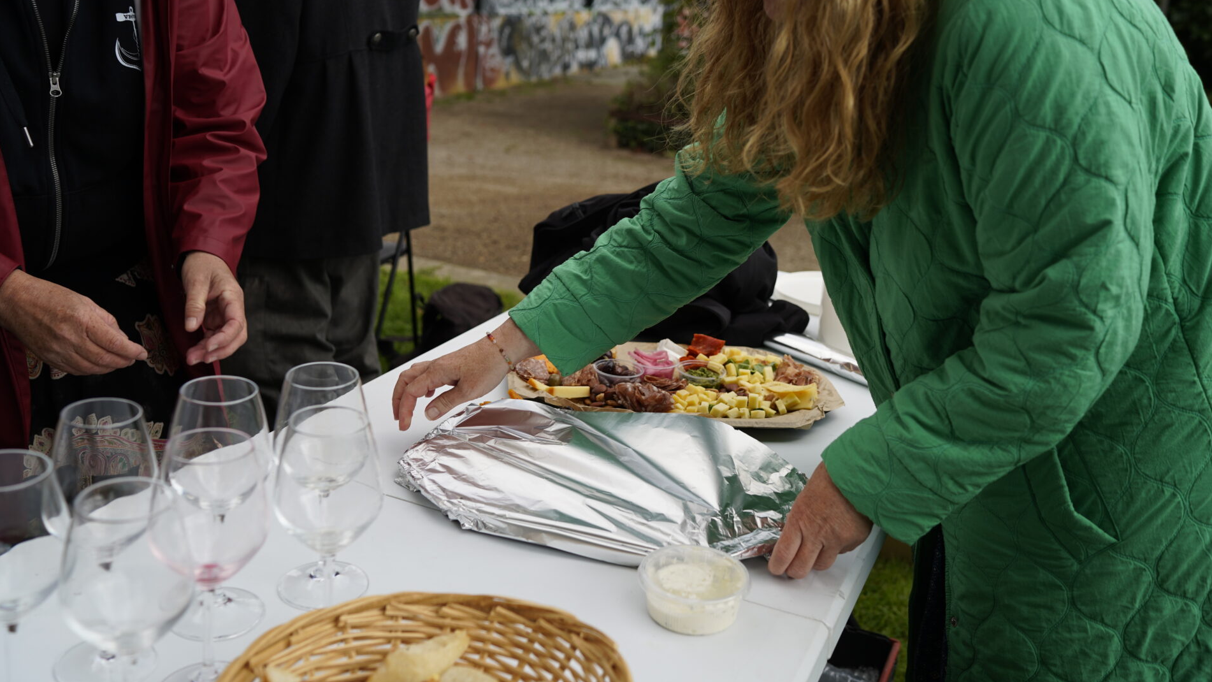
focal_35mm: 37
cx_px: 610
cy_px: 287
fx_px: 1189
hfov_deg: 54.0
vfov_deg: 31.9
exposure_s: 1/640
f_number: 3.2
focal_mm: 35
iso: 100
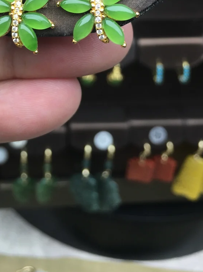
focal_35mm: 56
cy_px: 13
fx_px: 438
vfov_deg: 32.2
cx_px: 66
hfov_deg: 25.9
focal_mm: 4.15
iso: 25
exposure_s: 1/105
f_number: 2.2
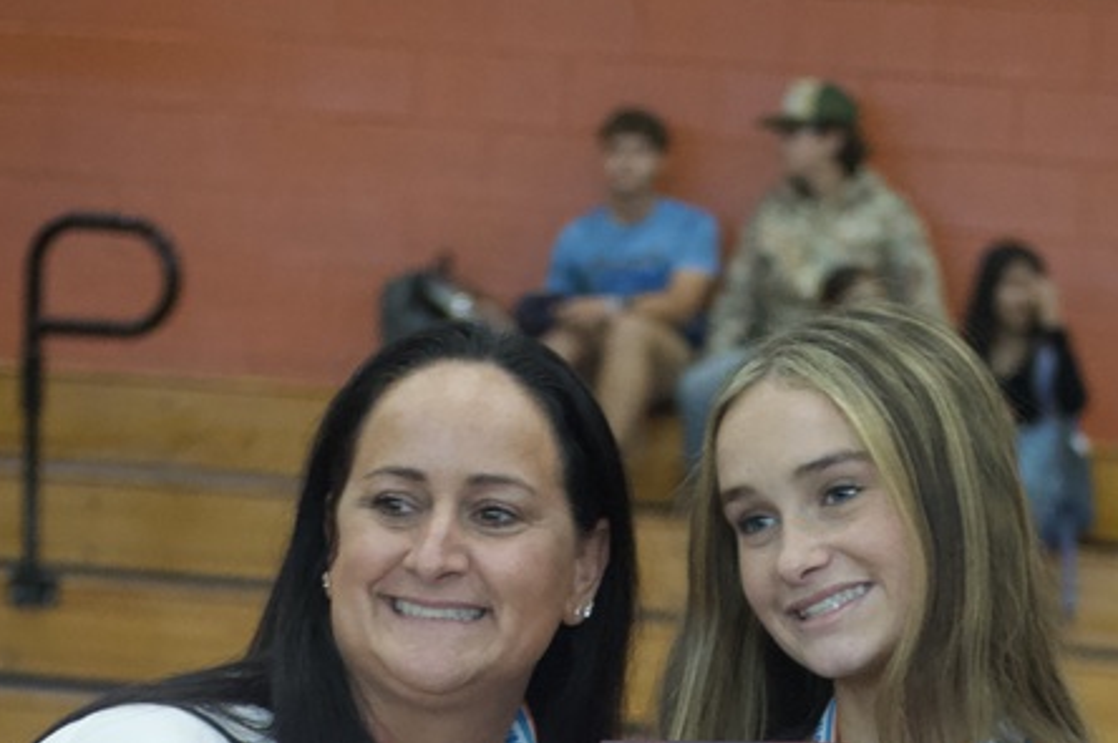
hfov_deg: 10.8
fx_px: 5899
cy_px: 832
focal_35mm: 190
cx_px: 725
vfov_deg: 7.2
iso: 3200
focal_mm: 55
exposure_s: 1/250
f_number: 4
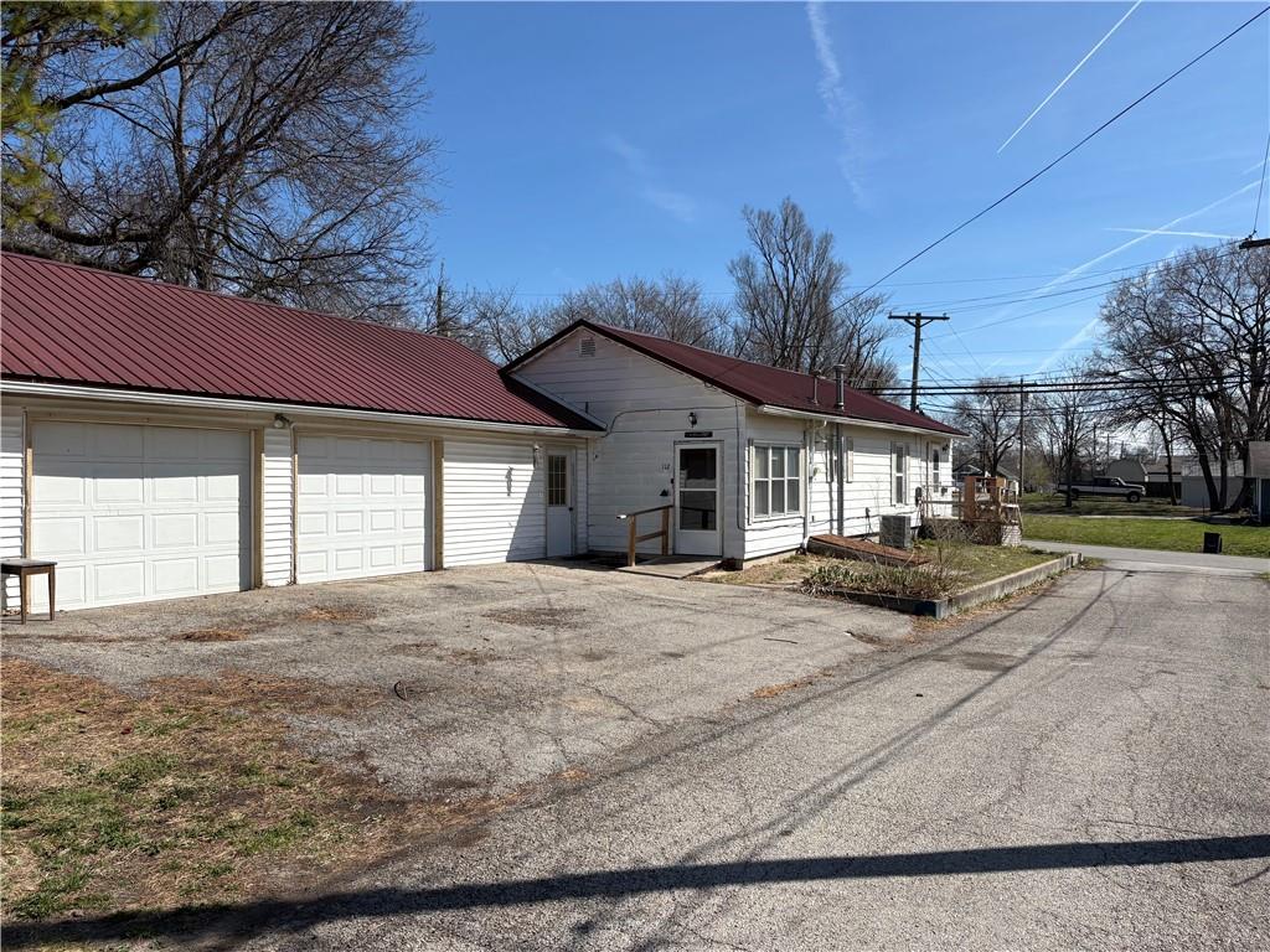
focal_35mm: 26
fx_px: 954
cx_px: 635
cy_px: 476
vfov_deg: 53.1
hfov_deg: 67.3
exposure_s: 1/4950
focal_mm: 5.96
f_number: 1.6
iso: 50
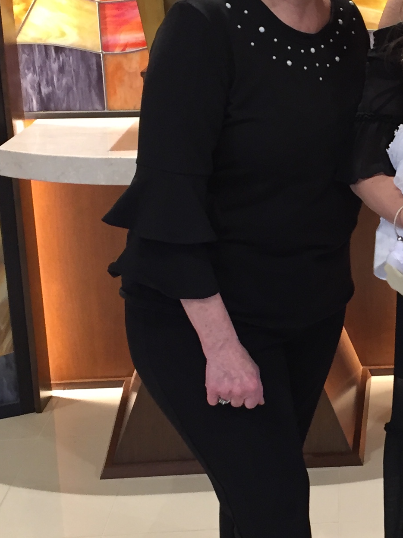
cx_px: 433
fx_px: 1180
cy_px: 213
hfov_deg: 18.7
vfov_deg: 25.6
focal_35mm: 76
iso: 100
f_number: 2.2
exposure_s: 1/30
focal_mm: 4.15
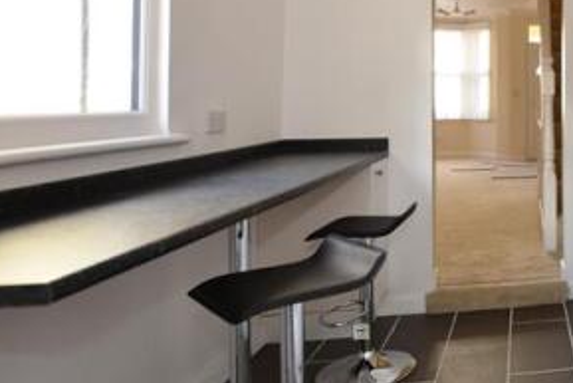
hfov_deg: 43.2
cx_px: 632
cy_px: 70
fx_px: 541
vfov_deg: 37.4
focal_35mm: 34
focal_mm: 10
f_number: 5
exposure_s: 1/30
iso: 200
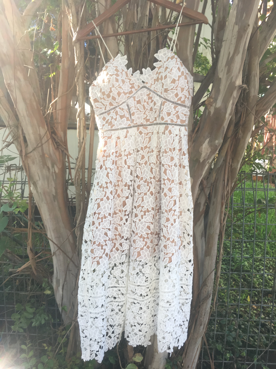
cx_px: 138
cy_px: 184
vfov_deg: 61.7
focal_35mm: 29
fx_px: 308
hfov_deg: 48.2
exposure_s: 1/100
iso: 40
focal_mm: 4.15
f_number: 2.2
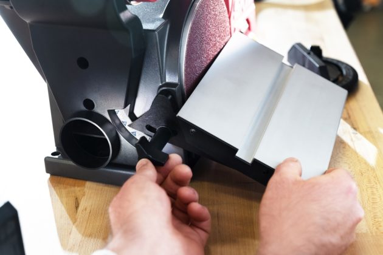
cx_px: 192
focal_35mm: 63
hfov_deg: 31.9
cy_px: 128
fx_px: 670
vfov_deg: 21.6
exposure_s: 1/160
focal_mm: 63
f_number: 5
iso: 800
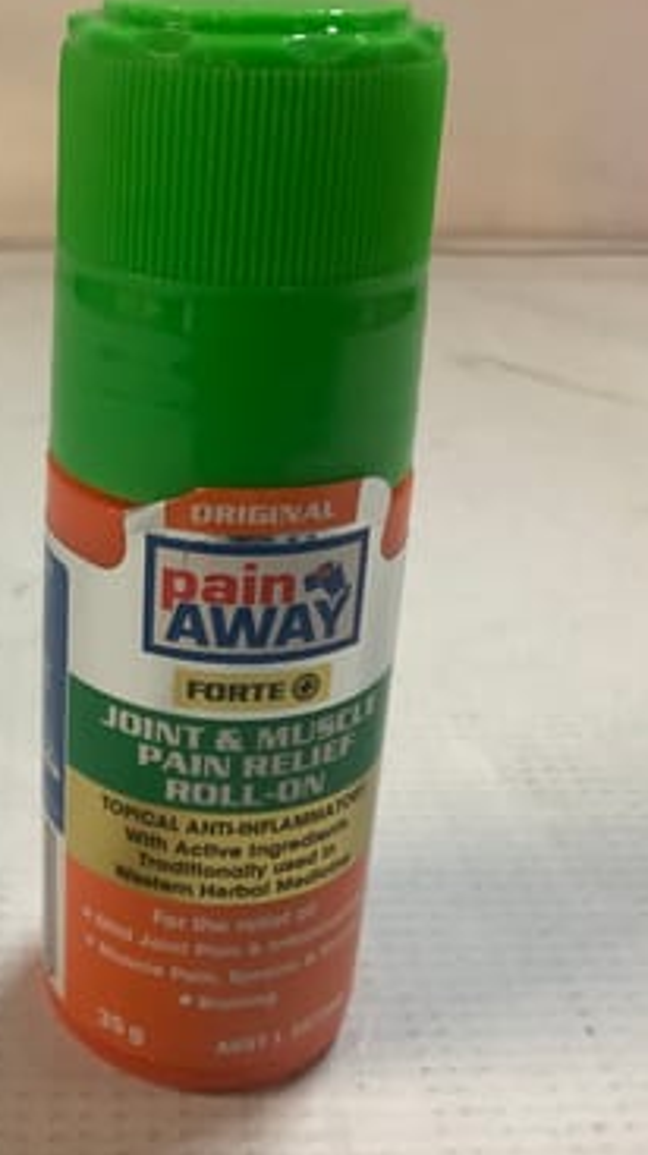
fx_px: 1407
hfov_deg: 25.4
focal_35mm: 46
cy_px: 574
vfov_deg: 44.6
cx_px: 110
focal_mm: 3.3
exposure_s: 1/50
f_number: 2.4
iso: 160
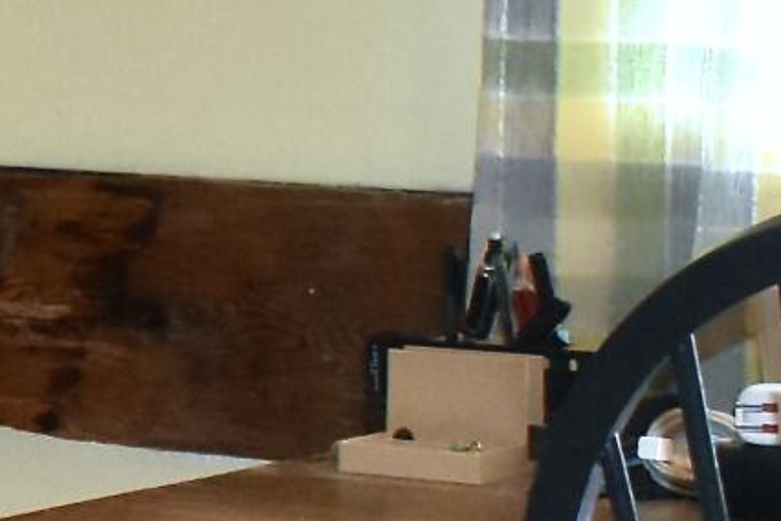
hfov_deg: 9.5
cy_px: 283
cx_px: -1126
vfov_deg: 7.2
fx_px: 4122
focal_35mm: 190
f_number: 3.5
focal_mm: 18
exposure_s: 1/60
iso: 1800
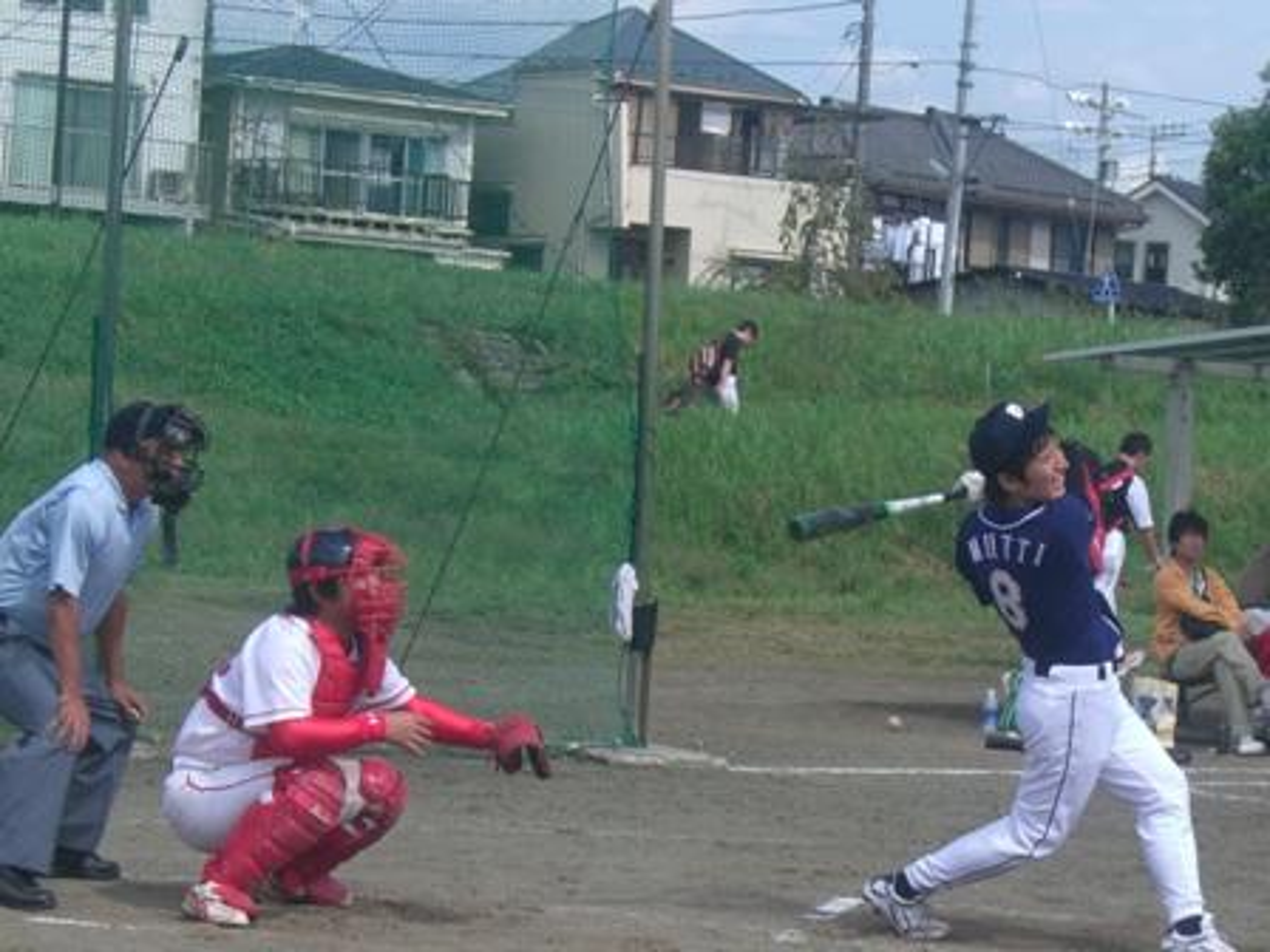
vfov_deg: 18.9
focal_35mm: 78
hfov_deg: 25.0
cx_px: 635
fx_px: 2862
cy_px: 476
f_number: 4.3
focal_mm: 16.3
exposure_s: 1/500
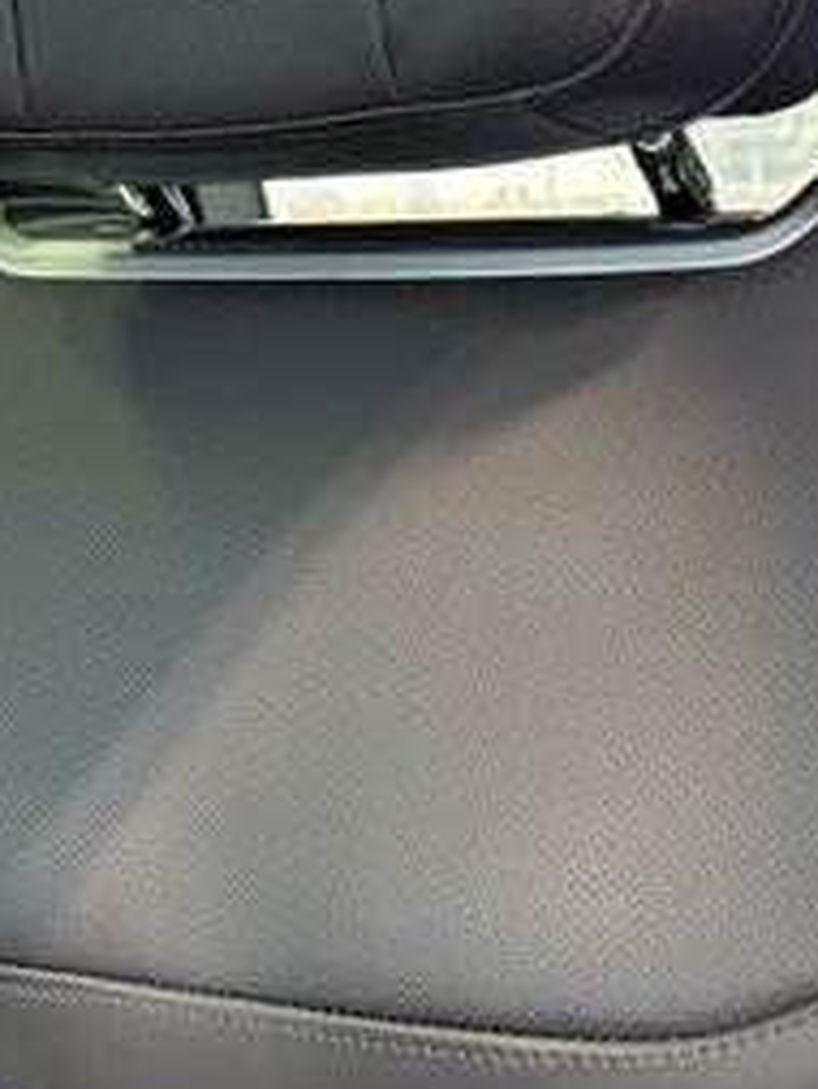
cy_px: 250
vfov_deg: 20.0
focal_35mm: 97
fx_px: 3054
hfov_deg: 14.0
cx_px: -499
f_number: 1.78
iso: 500
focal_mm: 6.76
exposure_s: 1/50
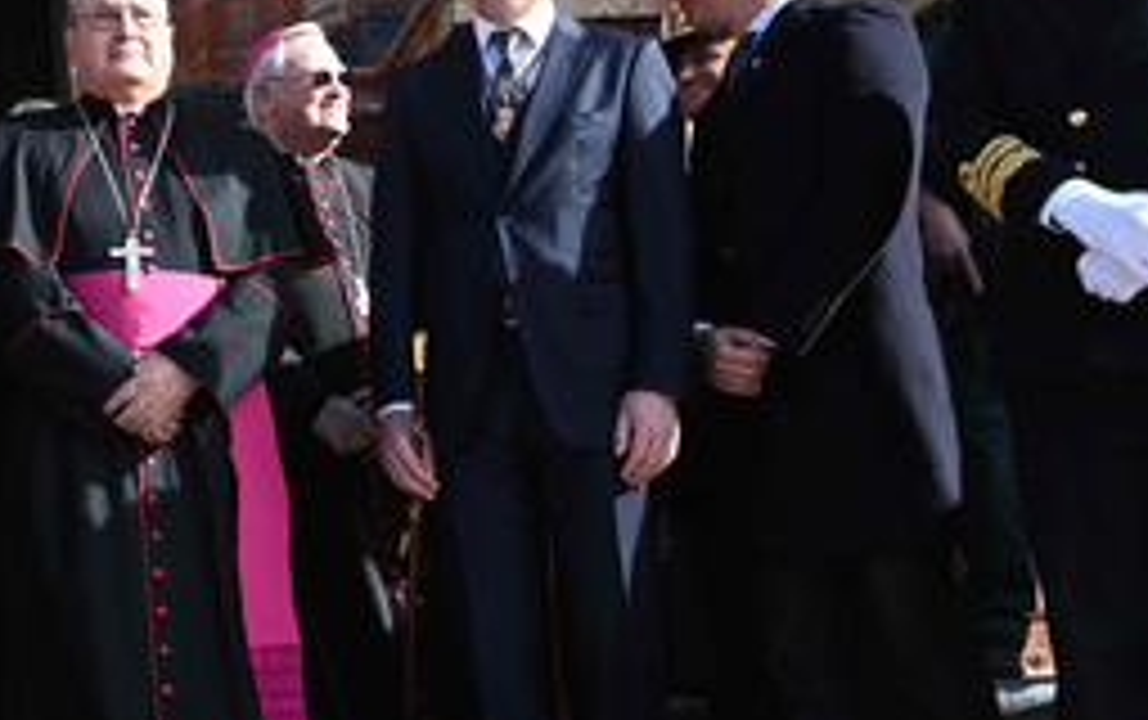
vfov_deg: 18.9
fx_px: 2161
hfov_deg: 27.7
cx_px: -41
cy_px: 284
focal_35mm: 69
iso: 200
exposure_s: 1/200
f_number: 9
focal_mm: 24
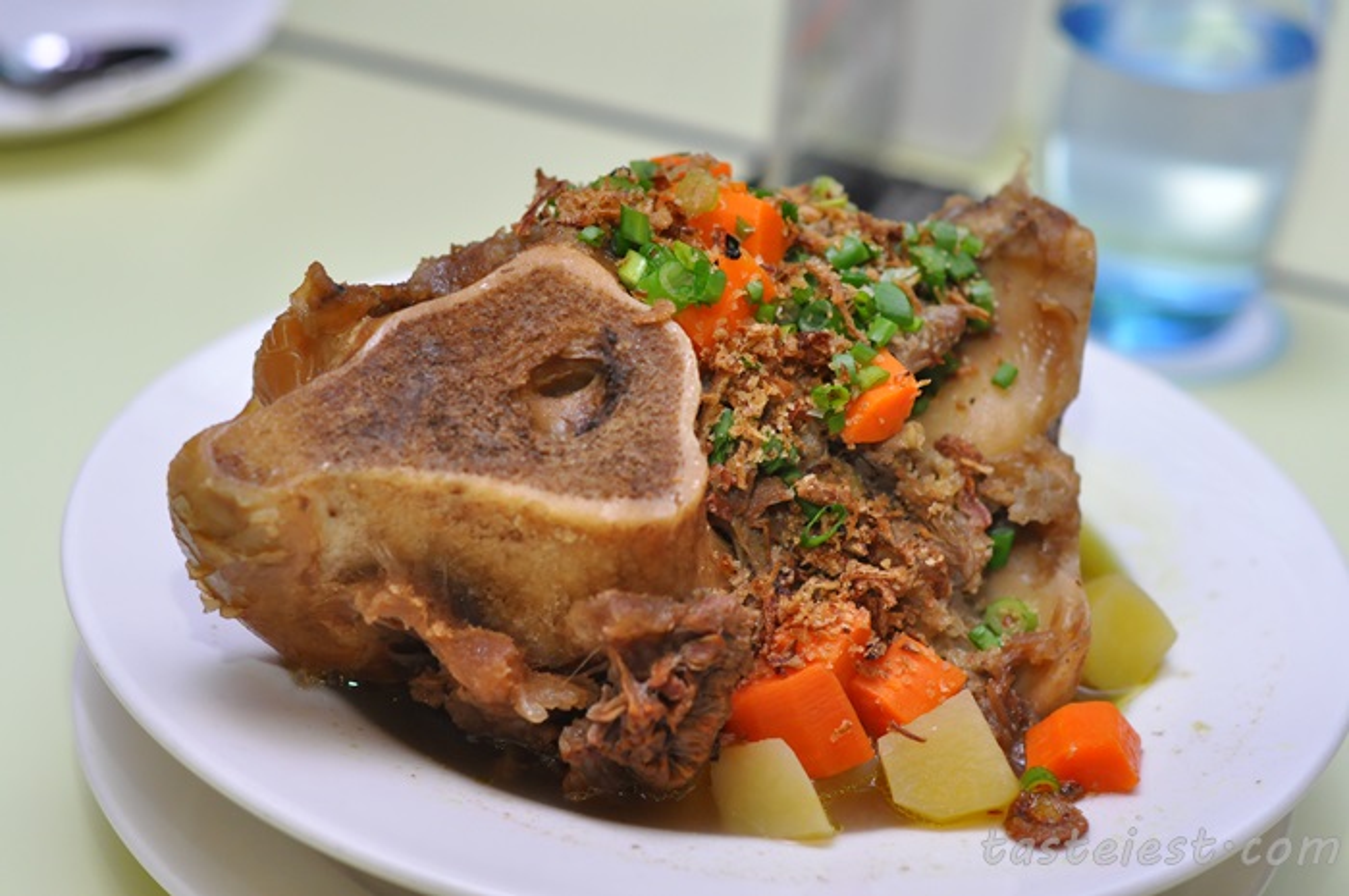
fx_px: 2807
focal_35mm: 75
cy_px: 448
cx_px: 674
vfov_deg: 18.1
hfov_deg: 27.0
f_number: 3.2
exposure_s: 1/200
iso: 1000
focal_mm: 50
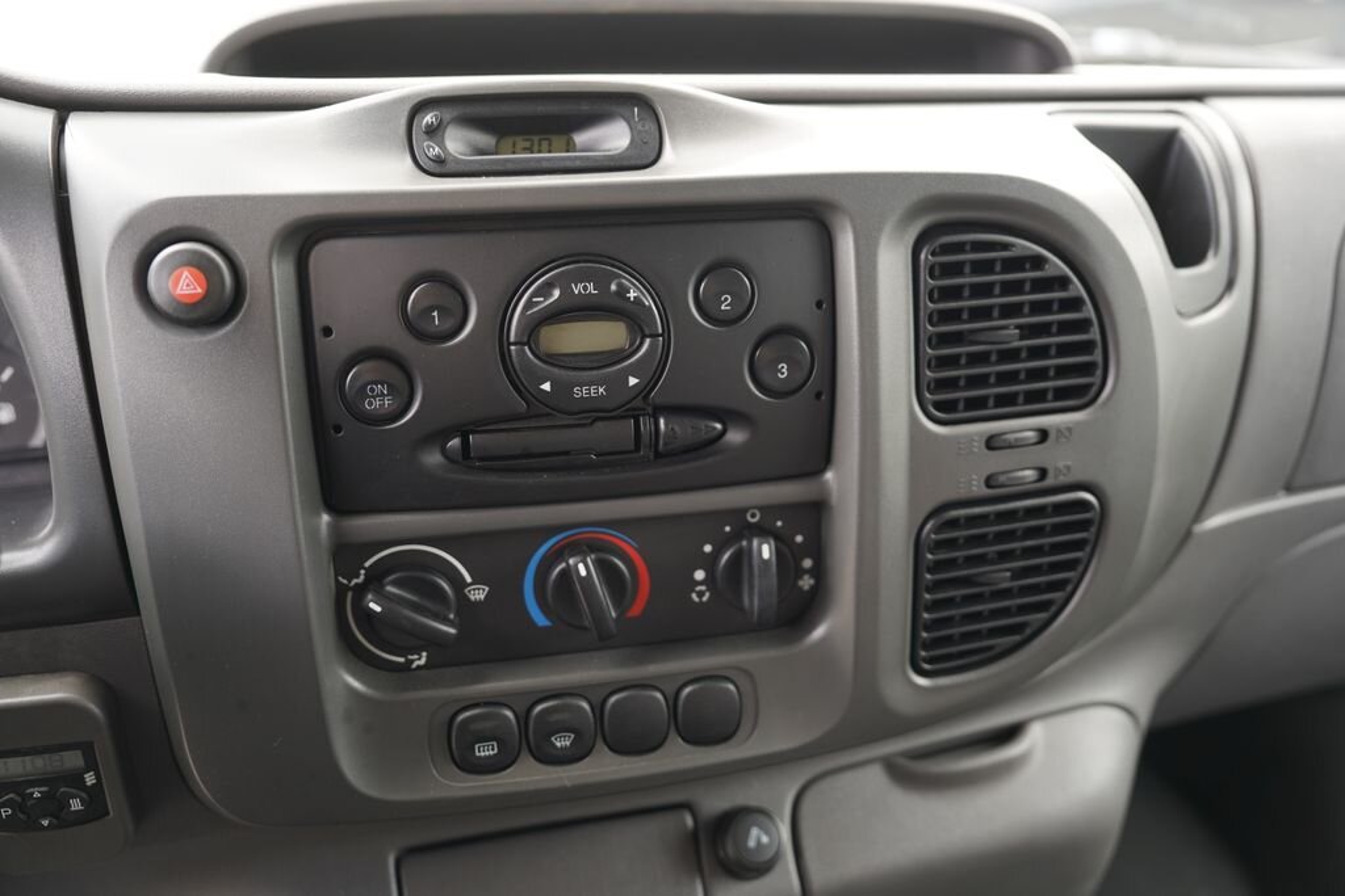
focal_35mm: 30
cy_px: 448
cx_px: 672
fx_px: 1121
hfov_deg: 61.9
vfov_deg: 43.6
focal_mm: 30
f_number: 3.2
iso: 100
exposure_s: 1/40
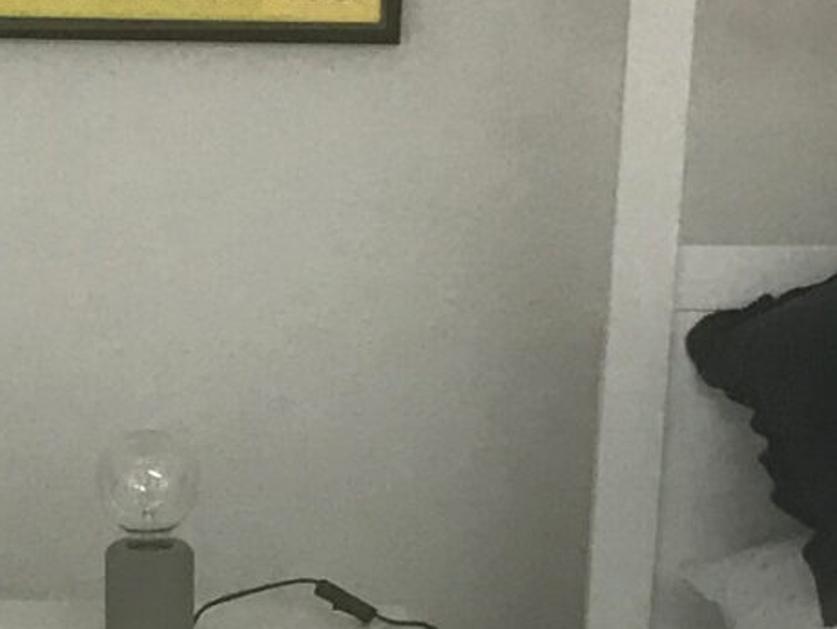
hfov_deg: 12.6
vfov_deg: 9.3
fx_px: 3775
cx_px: 80
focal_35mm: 156
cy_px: 955
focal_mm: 3.99
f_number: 1.8
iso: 32
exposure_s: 1/20
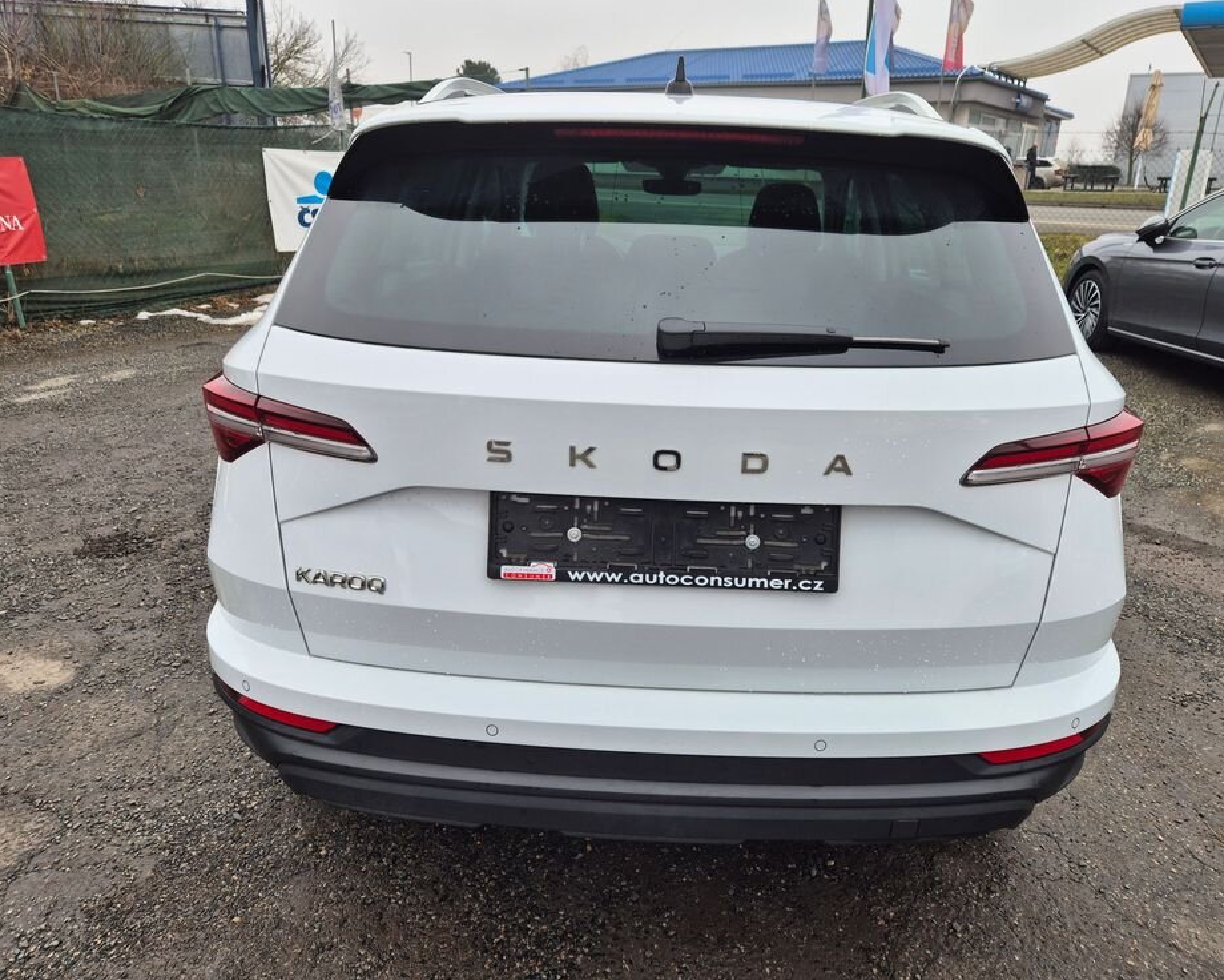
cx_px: 655
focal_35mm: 25
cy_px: 470
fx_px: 906
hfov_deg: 68.0
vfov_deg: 56.8
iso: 25
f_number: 1.8
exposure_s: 1/303
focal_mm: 5.4
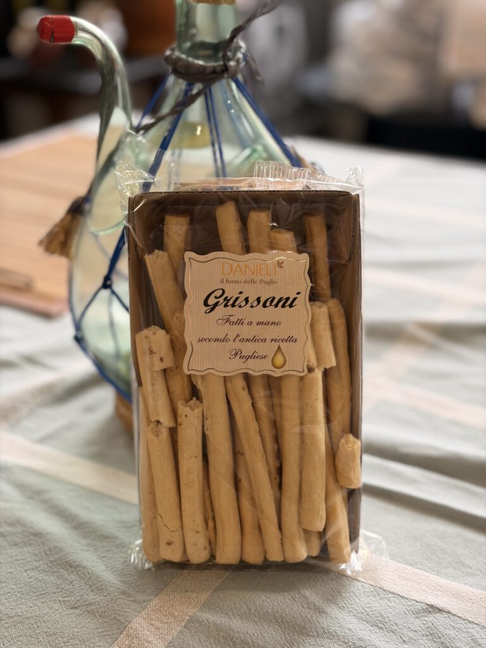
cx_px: 243
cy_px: 324
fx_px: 973
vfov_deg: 36.8
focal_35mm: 52
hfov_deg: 28.0
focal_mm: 5.96
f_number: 1.6
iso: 40
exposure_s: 1/50
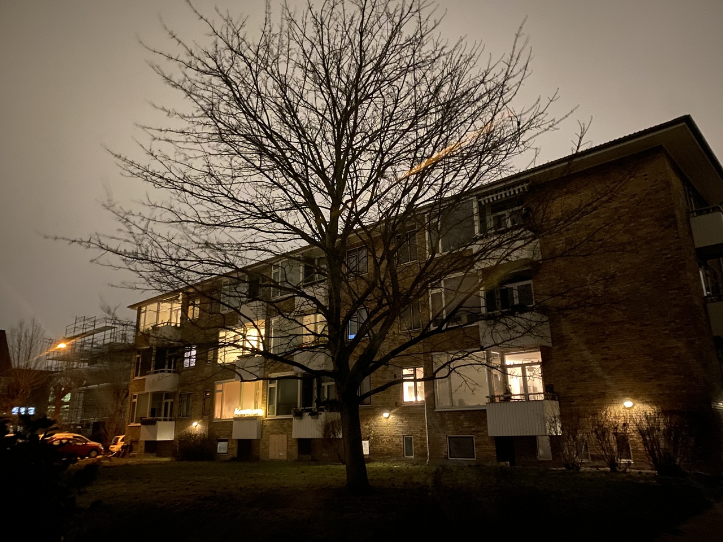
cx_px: 362
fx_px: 543
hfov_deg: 67.3
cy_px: 271
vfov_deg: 53.1
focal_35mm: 26
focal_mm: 4.25
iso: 1000
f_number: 1.8
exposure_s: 1/4
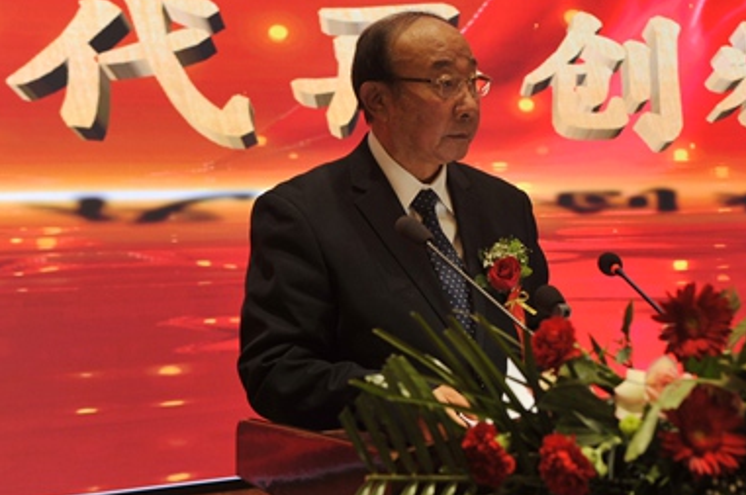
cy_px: 195
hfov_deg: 29.5
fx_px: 1407
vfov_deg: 19.9
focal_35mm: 68
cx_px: 493
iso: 800
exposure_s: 1/125
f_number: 5
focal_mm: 48
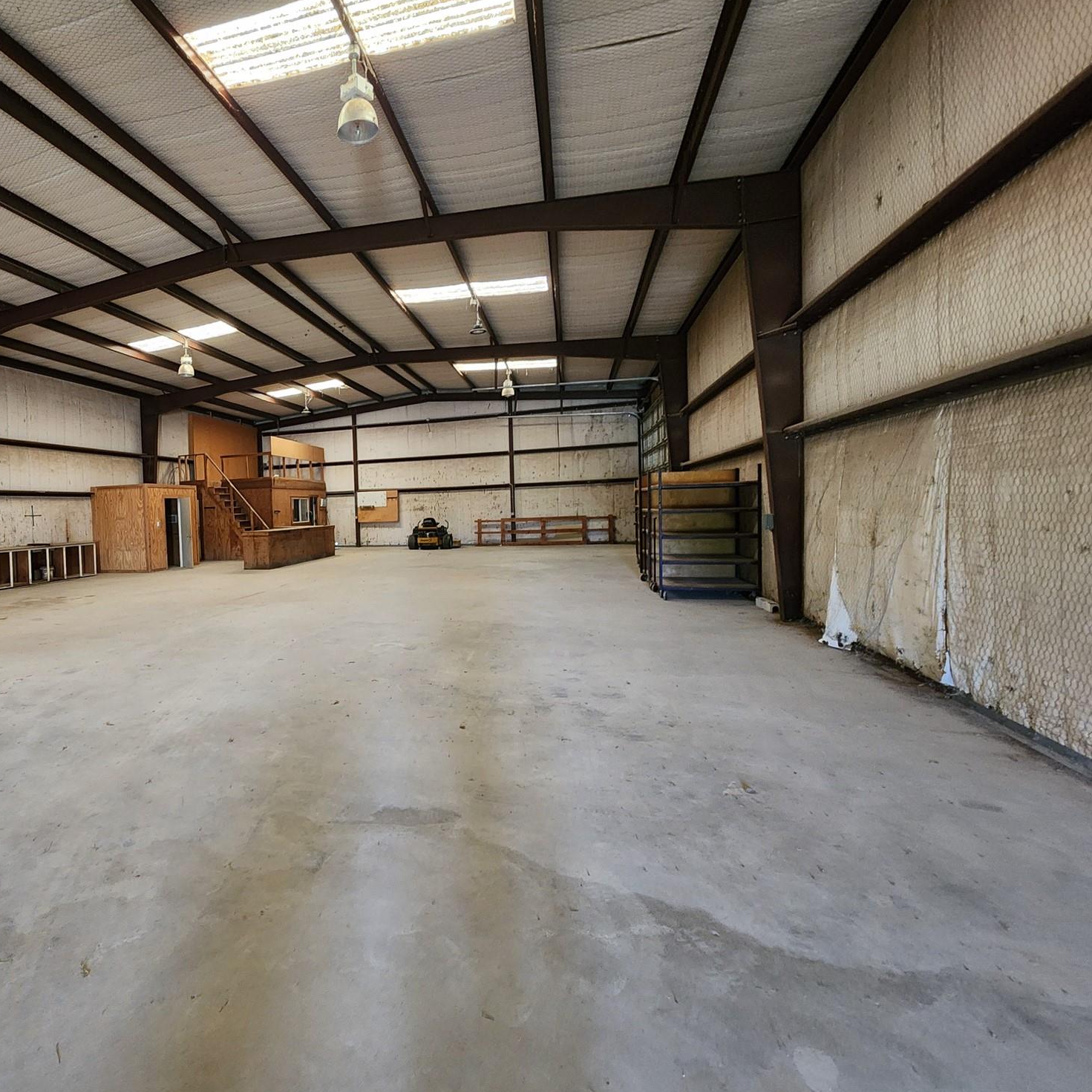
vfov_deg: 87.4
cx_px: 335
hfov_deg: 83.4
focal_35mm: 16
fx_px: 571
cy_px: 531
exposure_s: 1/30
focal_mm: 2.2
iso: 500
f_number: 2.2
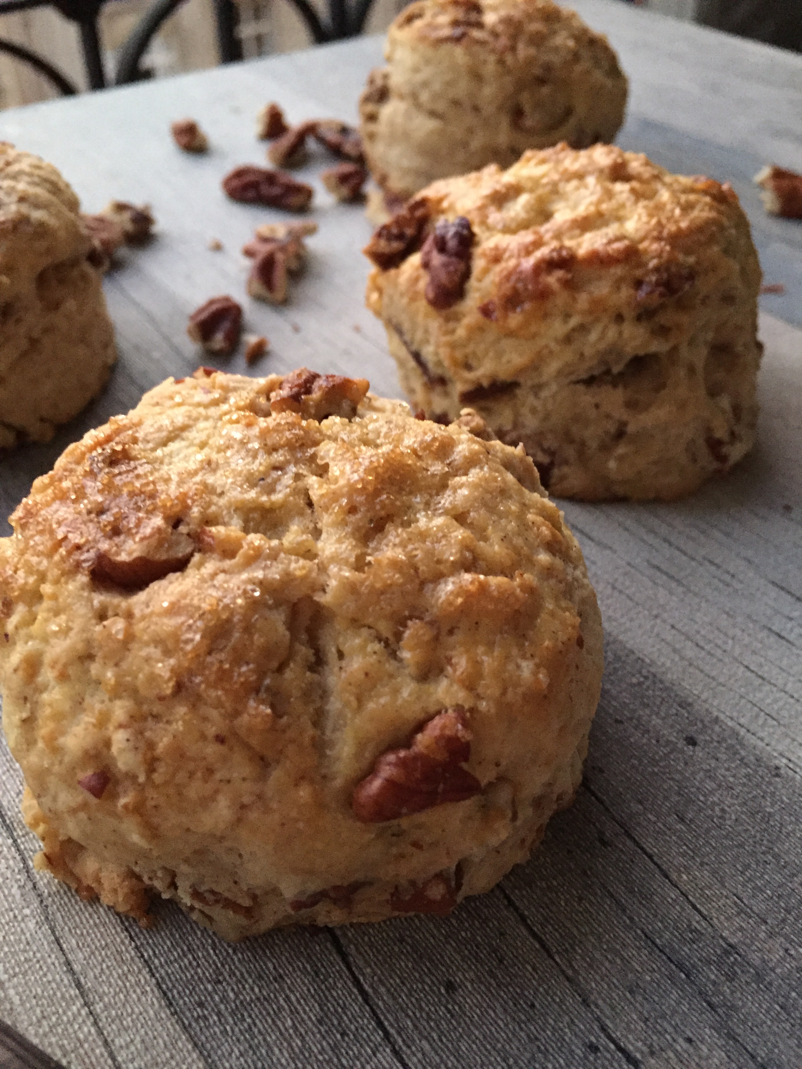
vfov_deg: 61.7
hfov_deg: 48.2
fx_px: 896
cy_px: 534
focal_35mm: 29
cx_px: 401
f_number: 2.2
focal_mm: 4.15
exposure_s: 1/17
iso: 320
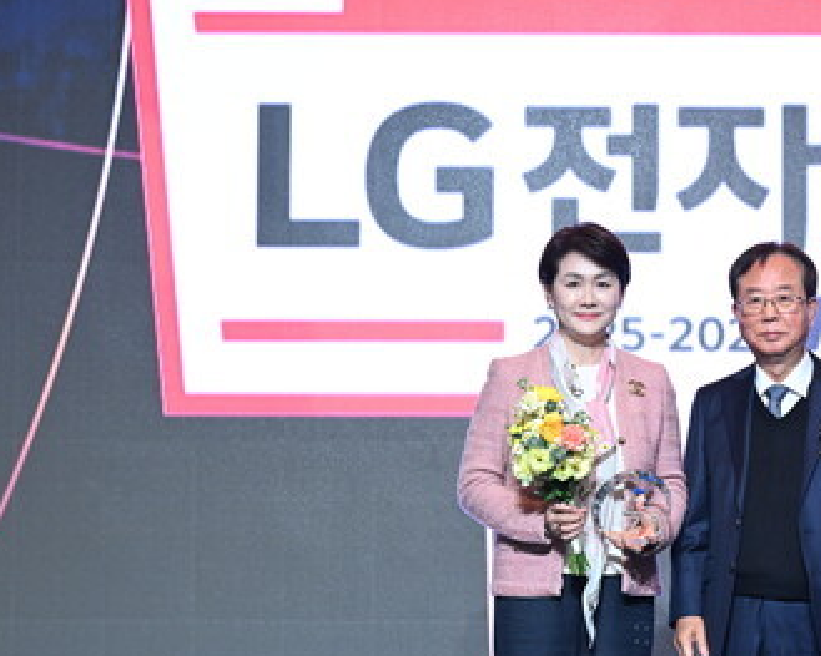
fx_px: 4008
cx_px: 689
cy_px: 515
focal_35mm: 165
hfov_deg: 11.6
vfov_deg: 9.3
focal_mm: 92
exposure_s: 1/250
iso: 1600
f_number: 3.5
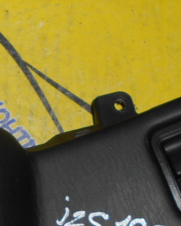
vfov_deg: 16.5
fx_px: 757
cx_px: 2
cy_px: 253
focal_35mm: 113
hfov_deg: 13.5
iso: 80
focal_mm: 5.1
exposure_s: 1/25
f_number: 3.4
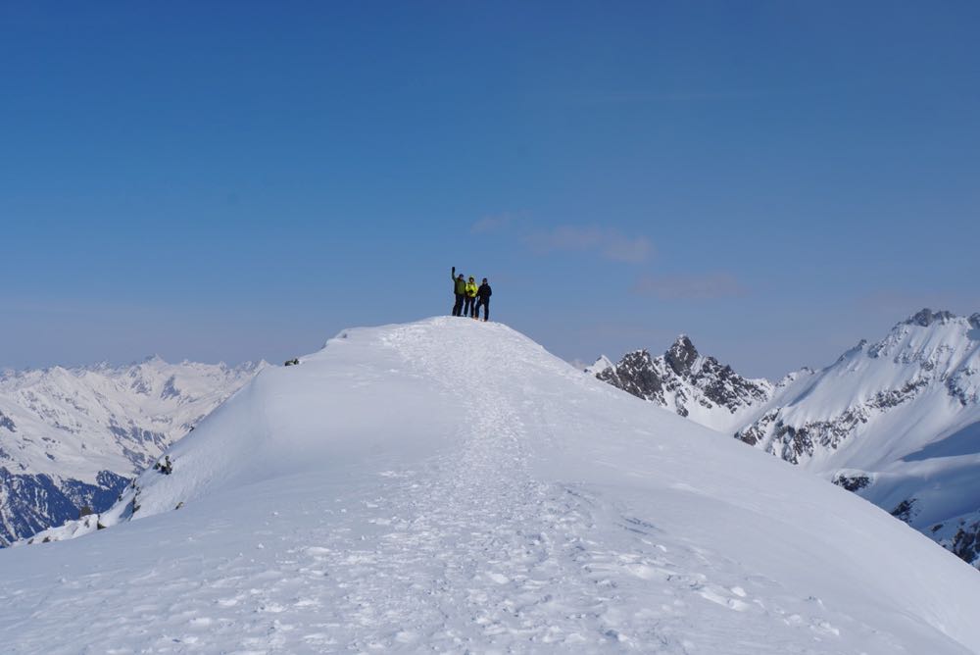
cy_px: 328
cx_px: 490
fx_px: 1553
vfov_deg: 23.8
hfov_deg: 35.0
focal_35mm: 57
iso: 100
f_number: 11
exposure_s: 1/500
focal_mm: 38
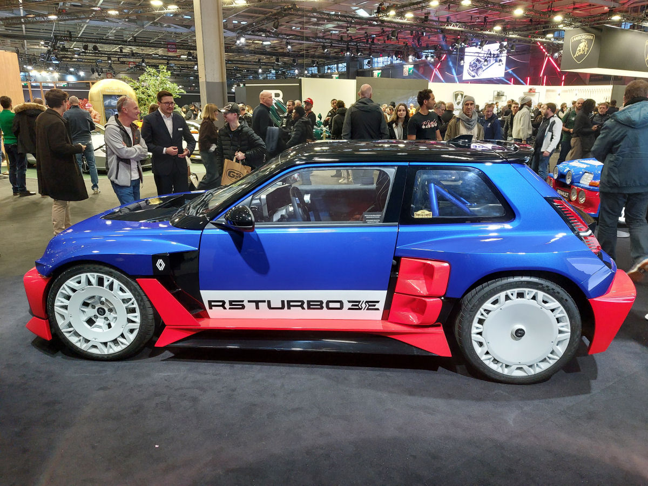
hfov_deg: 69.4
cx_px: 324
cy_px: 243
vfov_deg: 54.9
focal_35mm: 25
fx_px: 468
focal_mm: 5.23
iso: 200
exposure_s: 1/50
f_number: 1.8
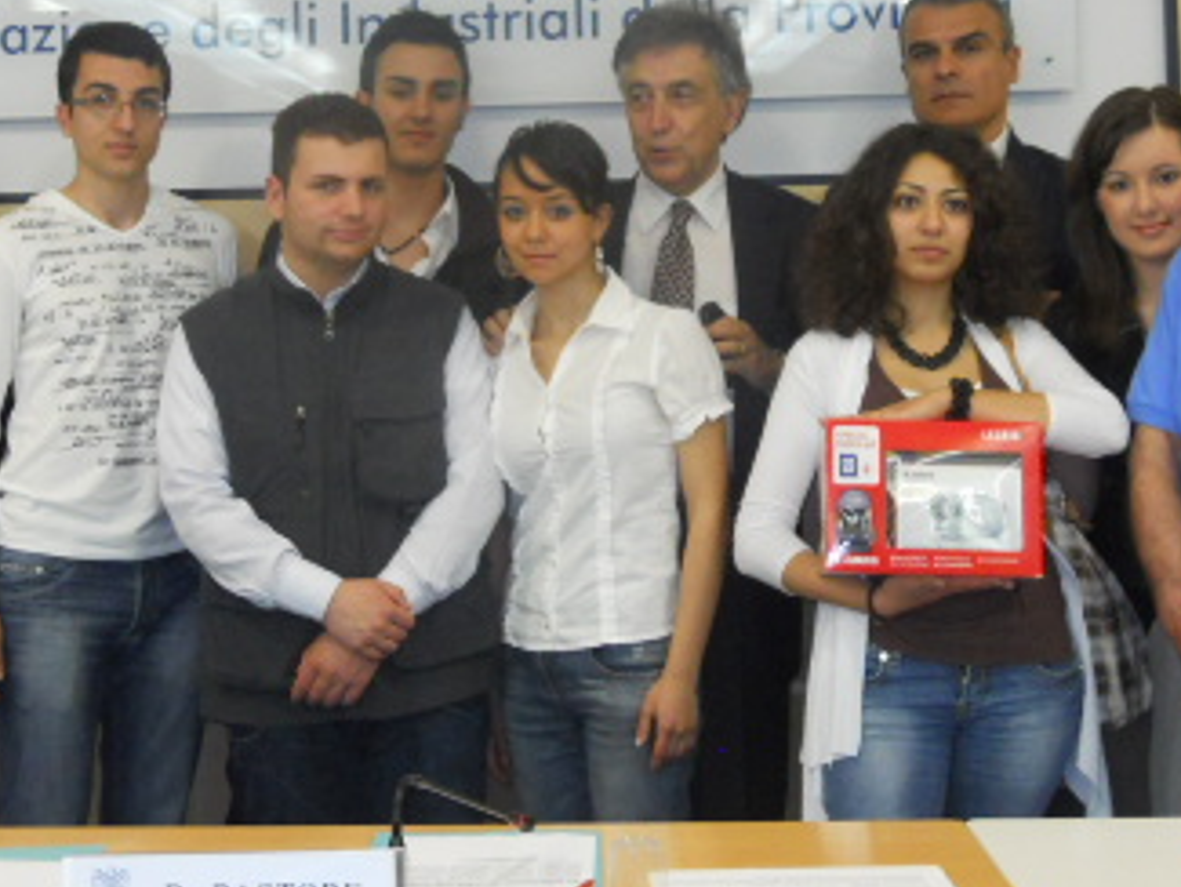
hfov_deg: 30.6
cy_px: 200
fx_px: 2150
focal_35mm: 63
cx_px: 480
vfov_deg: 23.0
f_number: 2.8
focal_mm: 5.7
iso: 400
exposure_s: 1/50
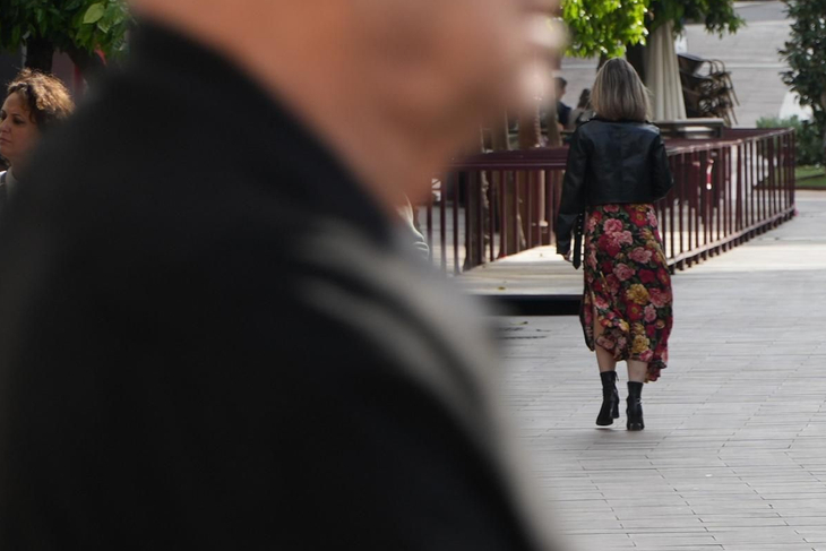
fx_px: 7894
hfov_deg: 6.0
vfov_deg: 4.0
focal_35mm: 344
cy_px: 218
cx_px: 880
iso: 100
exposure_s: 1/125
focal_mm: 105
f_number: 6.3
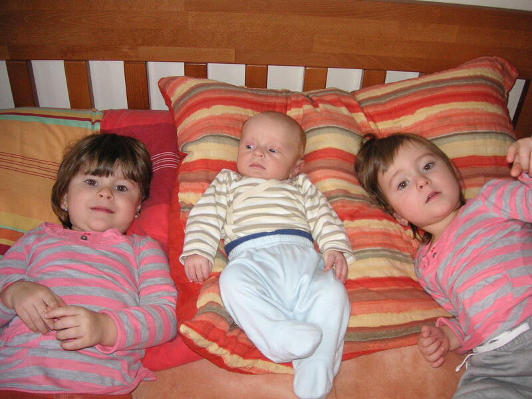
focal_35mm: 37
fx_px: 569
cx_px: 266
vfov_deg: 38.7
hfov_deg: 50.1
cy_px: 200
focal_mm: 6.1
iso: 160
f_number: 2.8
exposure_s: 1/45
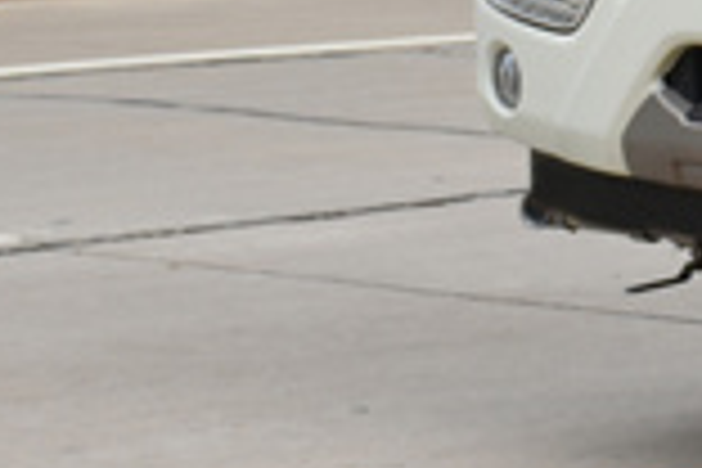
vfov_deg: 5.0
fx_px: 5236
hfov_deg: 7.3
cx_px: 1593
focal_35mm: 269
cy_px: -466
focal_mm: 35
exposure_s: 1/250
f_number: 8
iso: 200
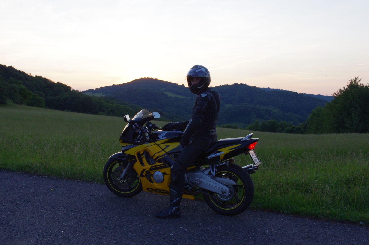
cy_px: 122
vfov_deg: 34.1
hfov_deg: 49.6
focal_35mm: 39
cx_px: 184
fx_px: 399
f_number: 11
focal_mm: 26.25
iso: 400
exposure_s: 1/50
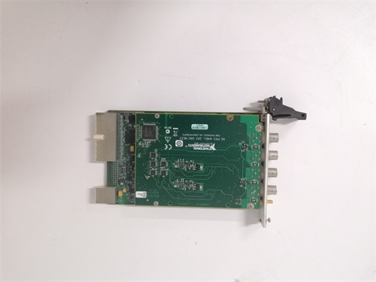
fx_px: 282
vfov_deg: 53.1
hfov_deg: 67.3
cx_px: 188
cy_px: 141
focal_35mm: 26
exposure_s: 1/25
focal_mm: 3.81
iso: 320
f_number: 2.2
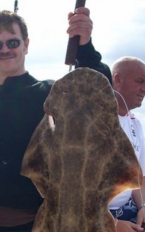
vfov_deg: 31.3
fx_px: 405
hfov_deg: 20.2
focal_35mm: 64
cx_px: 45
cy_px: 182
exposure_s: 1/177
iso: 64
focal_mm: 6.2
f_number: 5.6
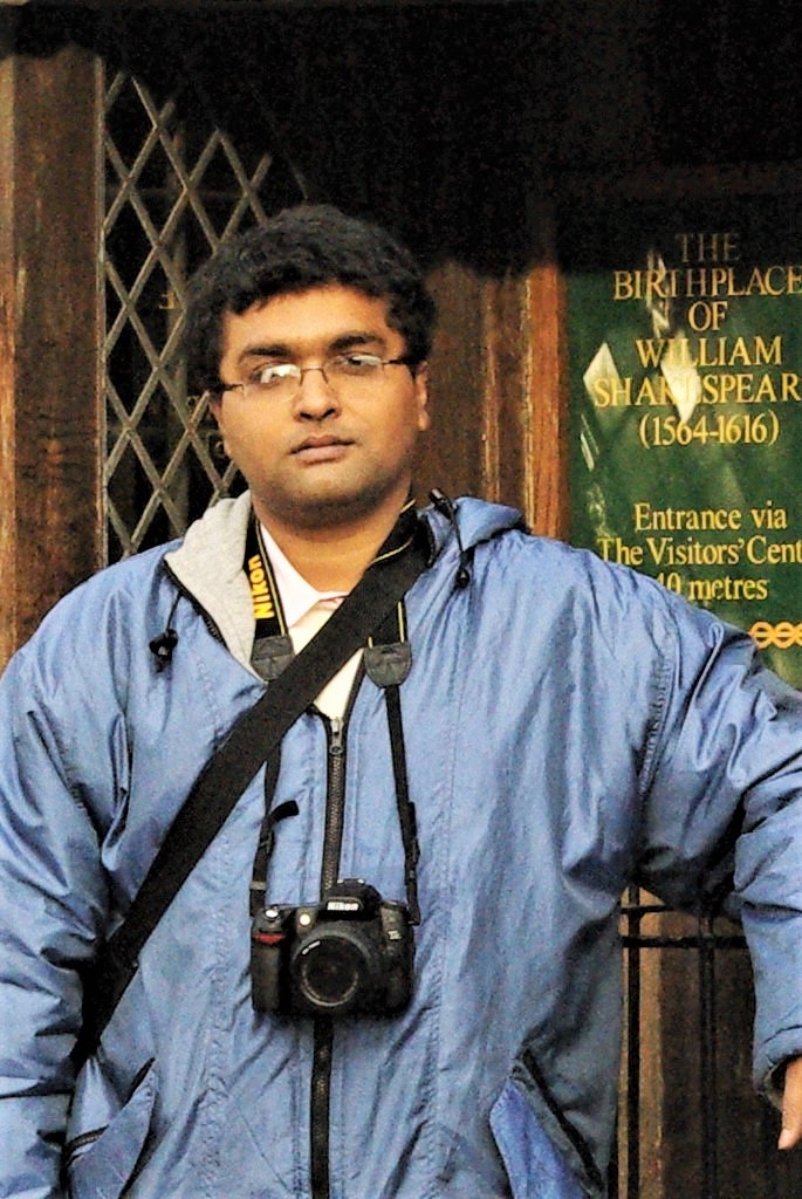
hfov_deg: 20.2
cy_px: 600
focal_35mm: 68
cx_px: 401
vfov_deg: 29.8
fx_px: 2250
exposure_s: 1/250
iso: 1100
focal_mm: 45
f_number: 9.5
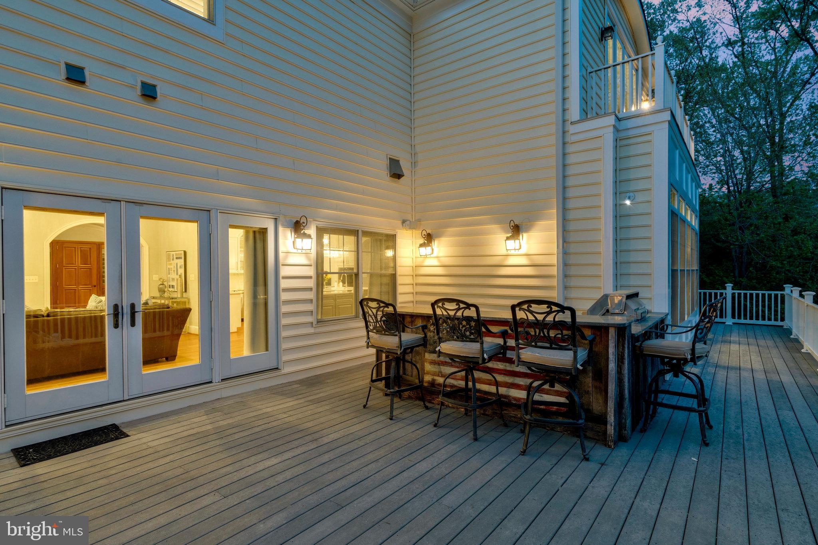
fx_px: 409
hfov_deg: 90.0
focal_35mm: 18
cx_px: 409
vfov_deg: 67.4
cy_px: 272
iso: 1250
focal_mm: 18
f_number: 9
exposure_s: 1.3
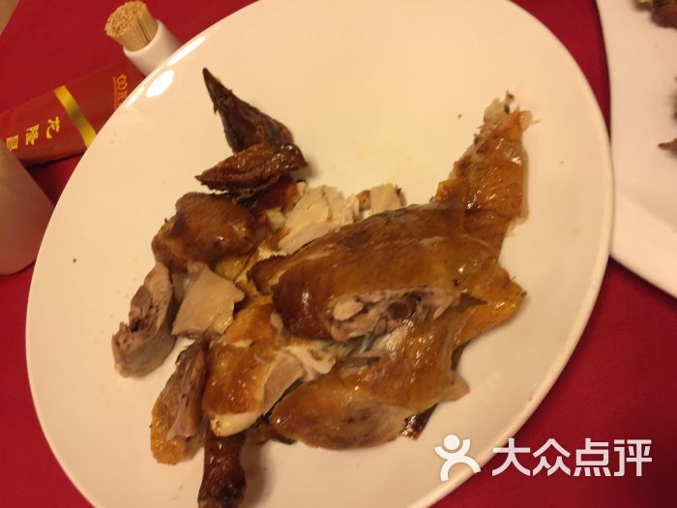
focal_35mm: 29
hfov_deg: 61.7
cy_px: 254
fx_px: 567
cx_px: 338
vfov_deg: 48.2
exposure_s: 1/33
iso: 125
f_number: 2.2
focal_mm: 4.15
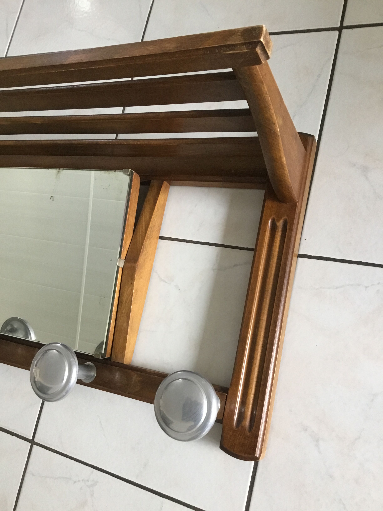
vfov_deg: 58.4
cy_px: 256
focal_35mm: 31
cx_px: 192
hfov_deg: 45.4
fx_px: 457
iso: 160
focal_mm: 3.3
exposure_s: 1/33
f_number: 2.4
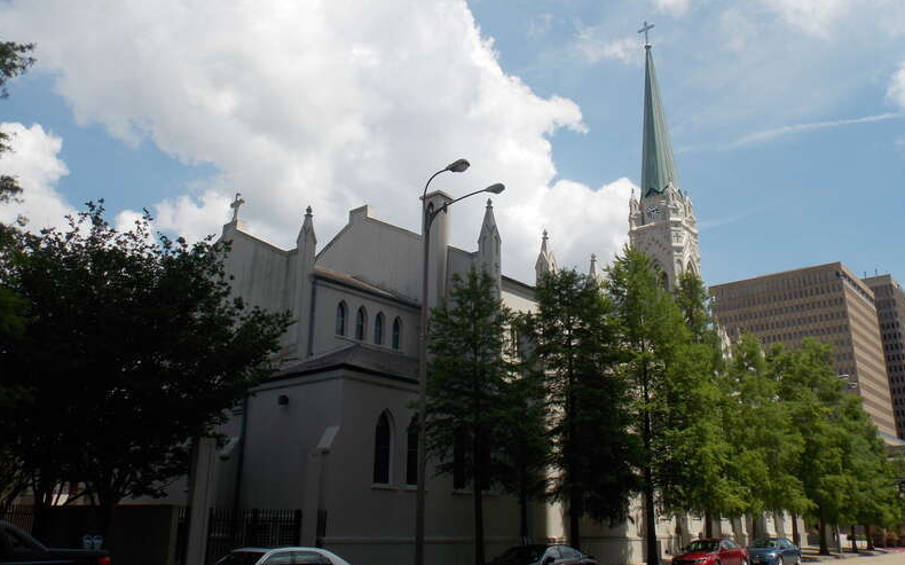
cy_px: 257
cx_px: 454
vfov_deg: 43.1
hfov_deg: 64.7
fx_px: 715
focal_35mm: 29
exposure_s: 1/1250
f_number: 3.2
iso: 80
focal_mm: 4.8
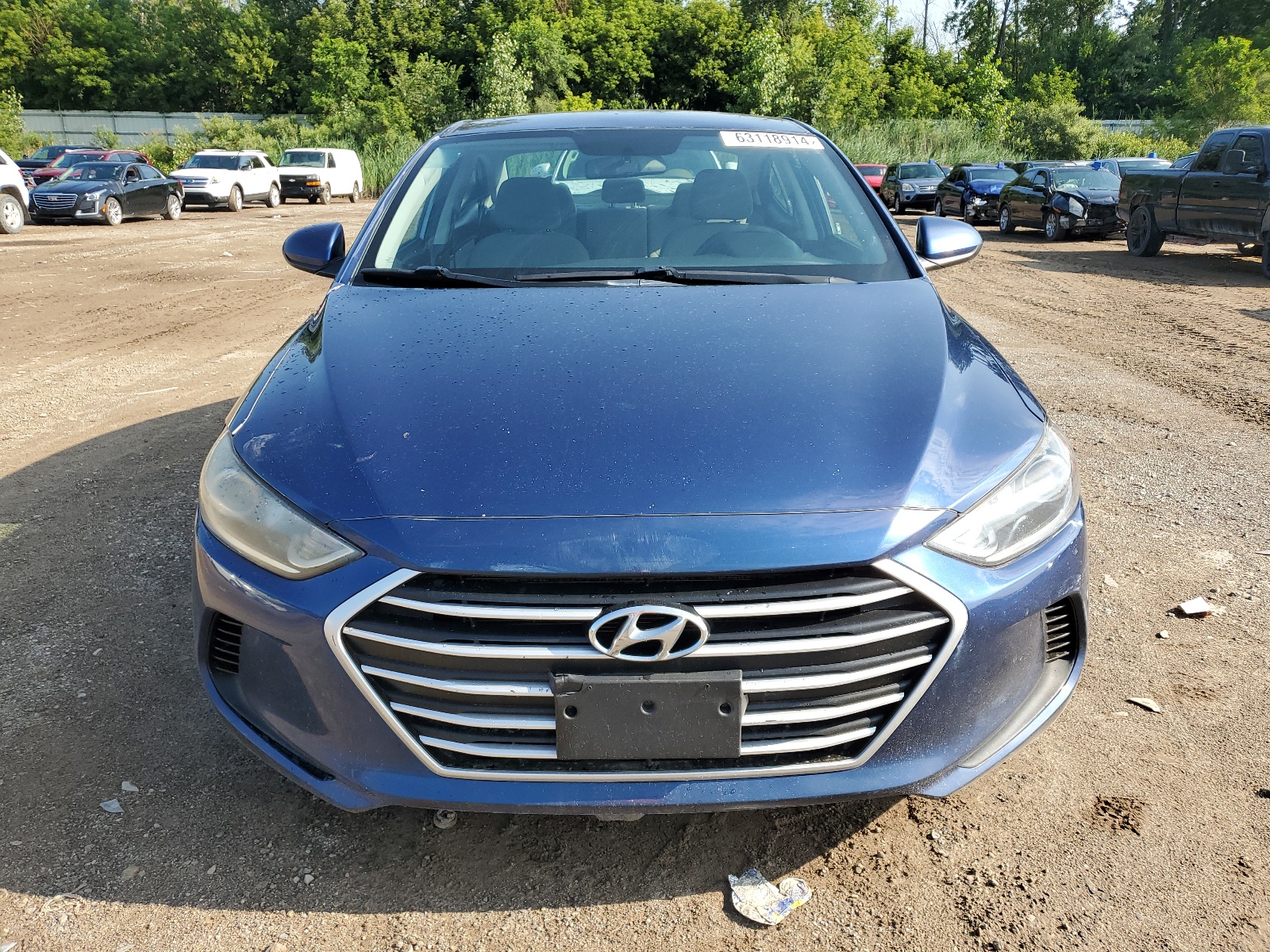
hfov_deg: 67.3
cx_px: 635
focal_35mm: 26
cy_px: 476
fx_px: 954
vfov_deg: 53.1
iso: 50
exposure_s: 1/1250
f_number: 1.5
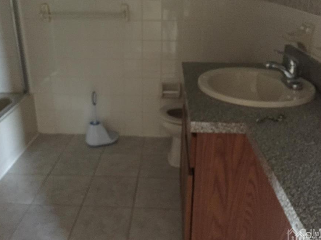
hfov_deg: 53.9
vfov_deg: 41.7
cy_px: 104
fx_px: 315
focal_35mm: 34
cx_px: 149
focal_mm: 4.15
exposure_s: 1/15
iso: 640
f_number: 2.2
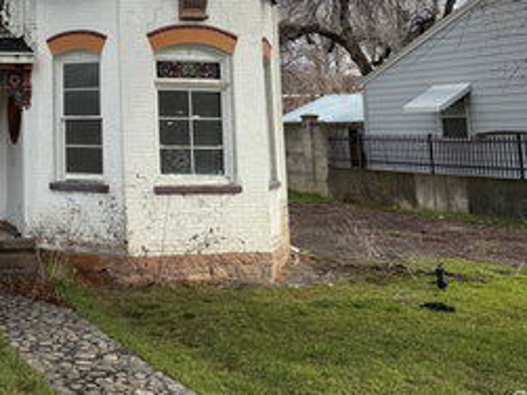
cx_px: -2
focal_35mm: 49
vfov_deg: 28.1
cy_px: 13
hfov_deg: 35.2
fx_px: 746
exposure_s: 1/2110
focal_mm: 6.76
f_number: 1.78
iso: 80
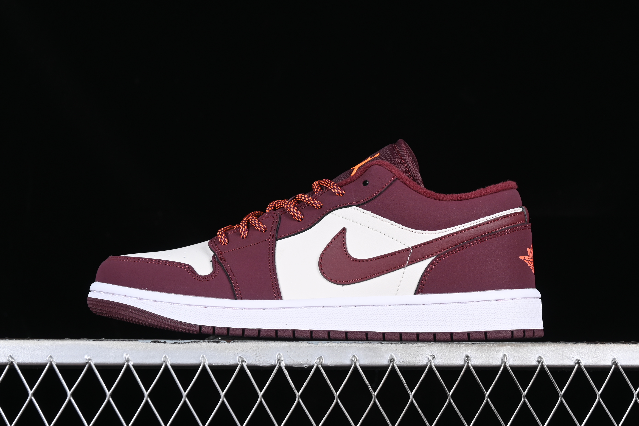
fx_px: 1331
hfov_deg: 27.0
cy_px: 213
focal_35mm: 75
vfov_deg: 18.2
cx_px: 320
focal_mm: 50
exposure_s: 1/80
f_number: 7.1
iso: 160
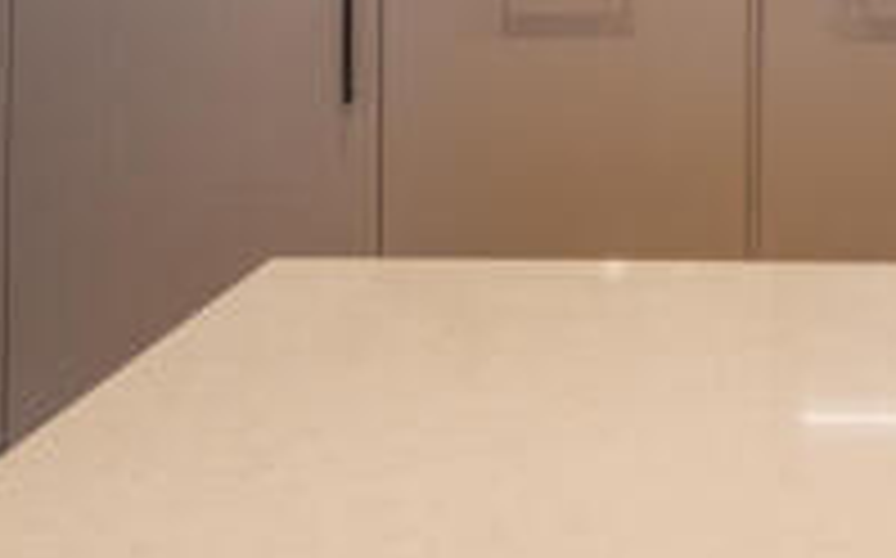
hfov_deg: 16.8
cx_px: 957
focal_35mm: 121
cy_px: -389
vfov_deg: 10.3
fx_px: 2952
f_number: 8
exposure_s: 1/20
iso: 200
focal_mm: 24
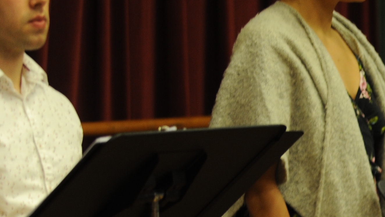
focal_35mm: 276
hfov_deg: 7.7
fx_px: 2818
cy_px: 160
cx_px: 470
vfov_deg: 4.4
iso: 800
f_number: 2.8
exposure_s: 1/125
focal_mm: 82
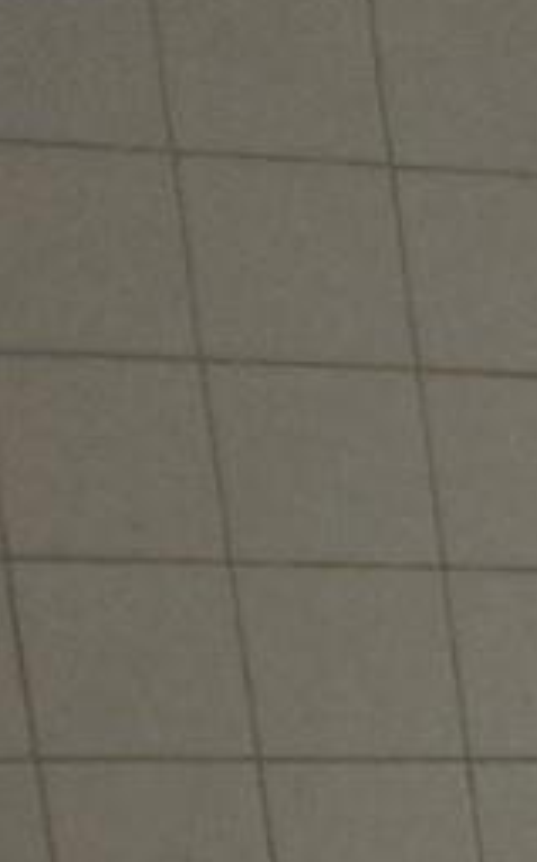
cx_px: 2104
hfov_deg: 6.8
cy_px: 1599
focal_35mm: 153
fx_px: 3589
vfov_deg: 12.4
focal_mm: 5.4
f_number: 1.8
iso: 64
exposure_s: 1/180
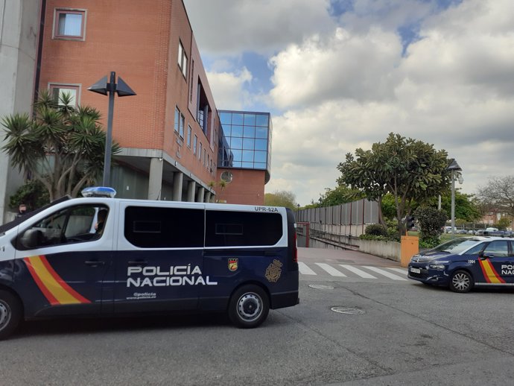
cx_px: 257
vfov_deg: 51.4
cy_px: 193
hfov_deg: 65.3
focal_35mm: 27
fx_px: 401
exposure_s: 1/1147
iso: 40
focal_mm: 3.6
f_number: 1.9
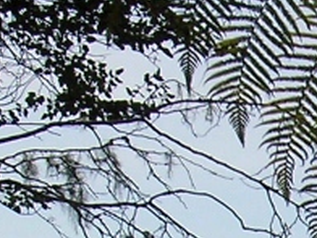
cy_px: 581
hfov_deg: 6.2
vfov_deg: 4.6
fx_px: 2866
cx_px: 509
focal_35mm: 313
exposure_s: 1/1044
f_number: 3.4
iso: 100
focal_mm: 9.1
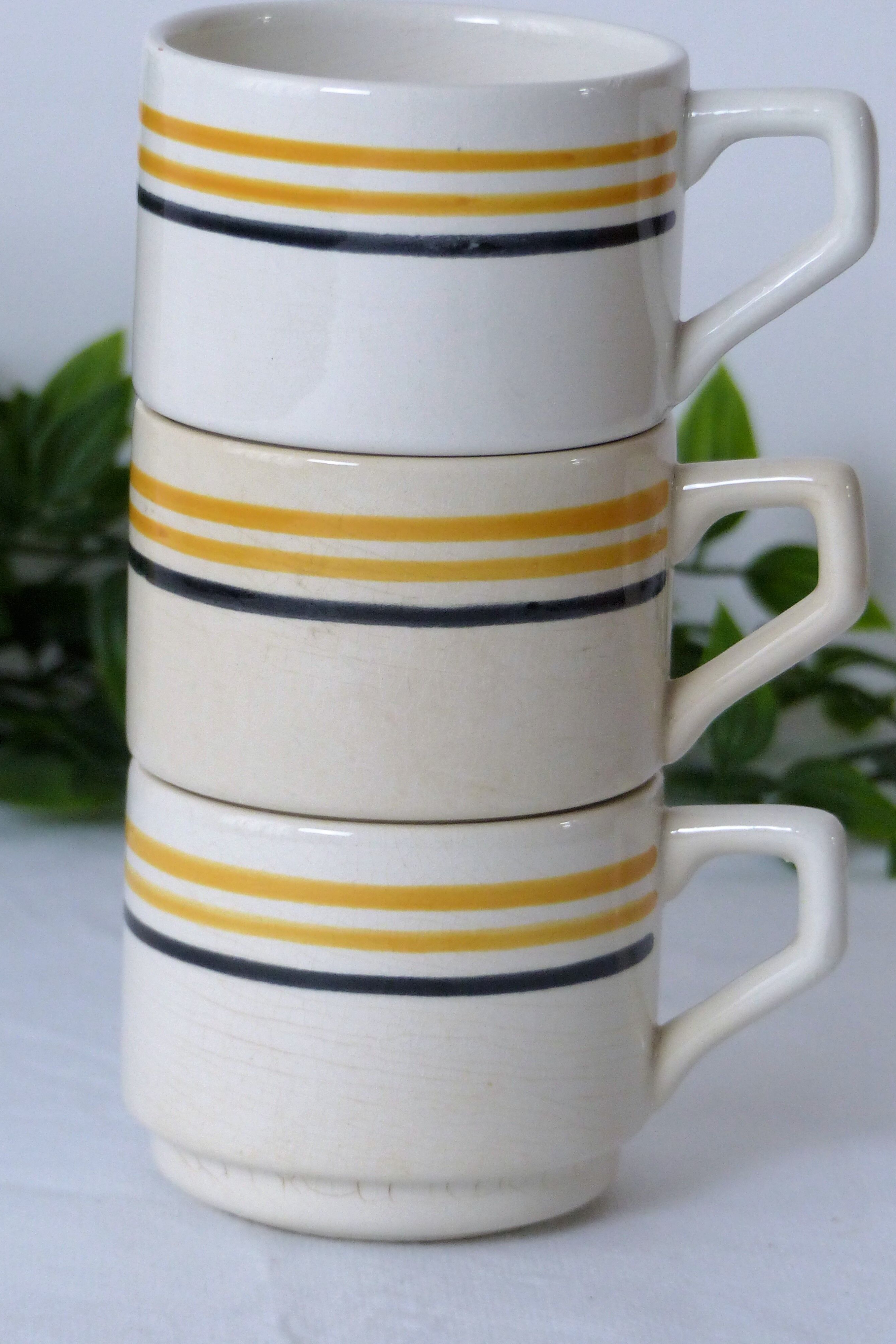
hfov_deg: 6.2
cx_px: 412
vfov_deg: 9.2
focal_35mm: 223
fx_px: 8323
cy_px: 673
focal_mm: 35.1
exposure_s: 1/80
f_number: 2.8
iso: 200
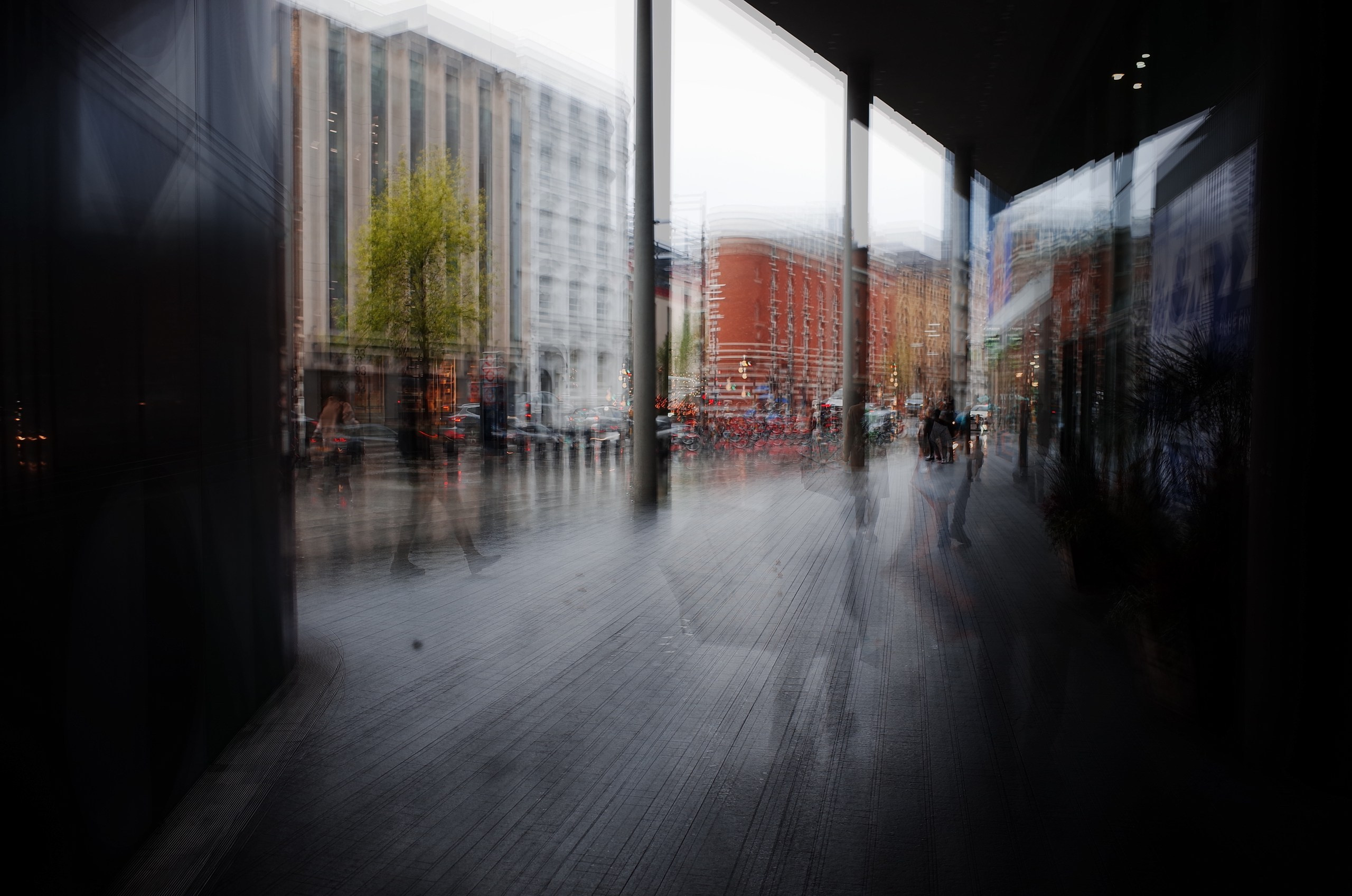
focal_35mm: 28
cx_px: 676
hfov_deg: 65.6
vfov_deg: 46.2
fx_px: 1049
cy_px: 448
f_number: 2.8
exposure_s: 1/100
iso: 140
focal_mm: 18.3
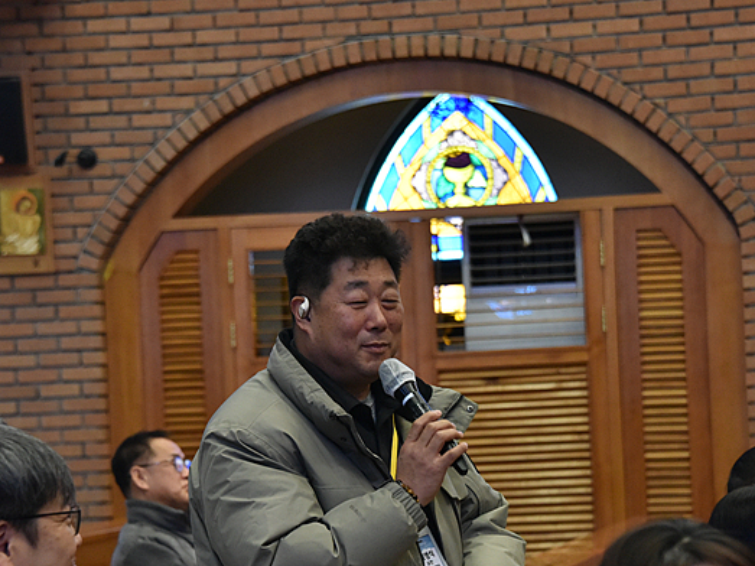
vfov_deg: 10.1
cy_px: 354
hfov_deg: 13.4
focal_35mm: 147
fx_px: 3205
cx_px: 364
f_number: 6.3
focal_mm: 100
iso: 4000
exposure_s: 1/125
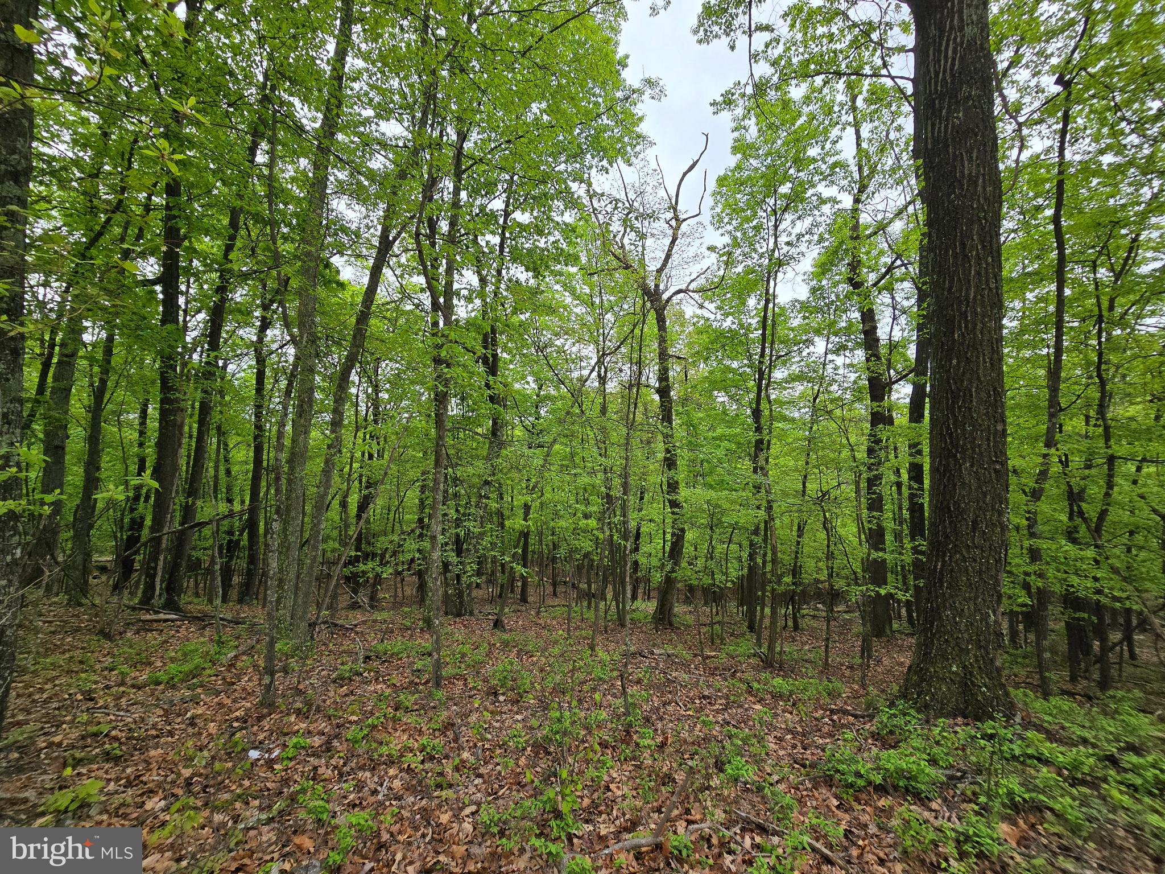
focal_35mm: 13
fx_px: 438
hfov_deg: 106.2
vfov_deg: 89.9
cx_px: 582
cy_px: 437
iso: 50
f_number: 2.2
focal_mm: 2.2
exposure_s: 1/1008
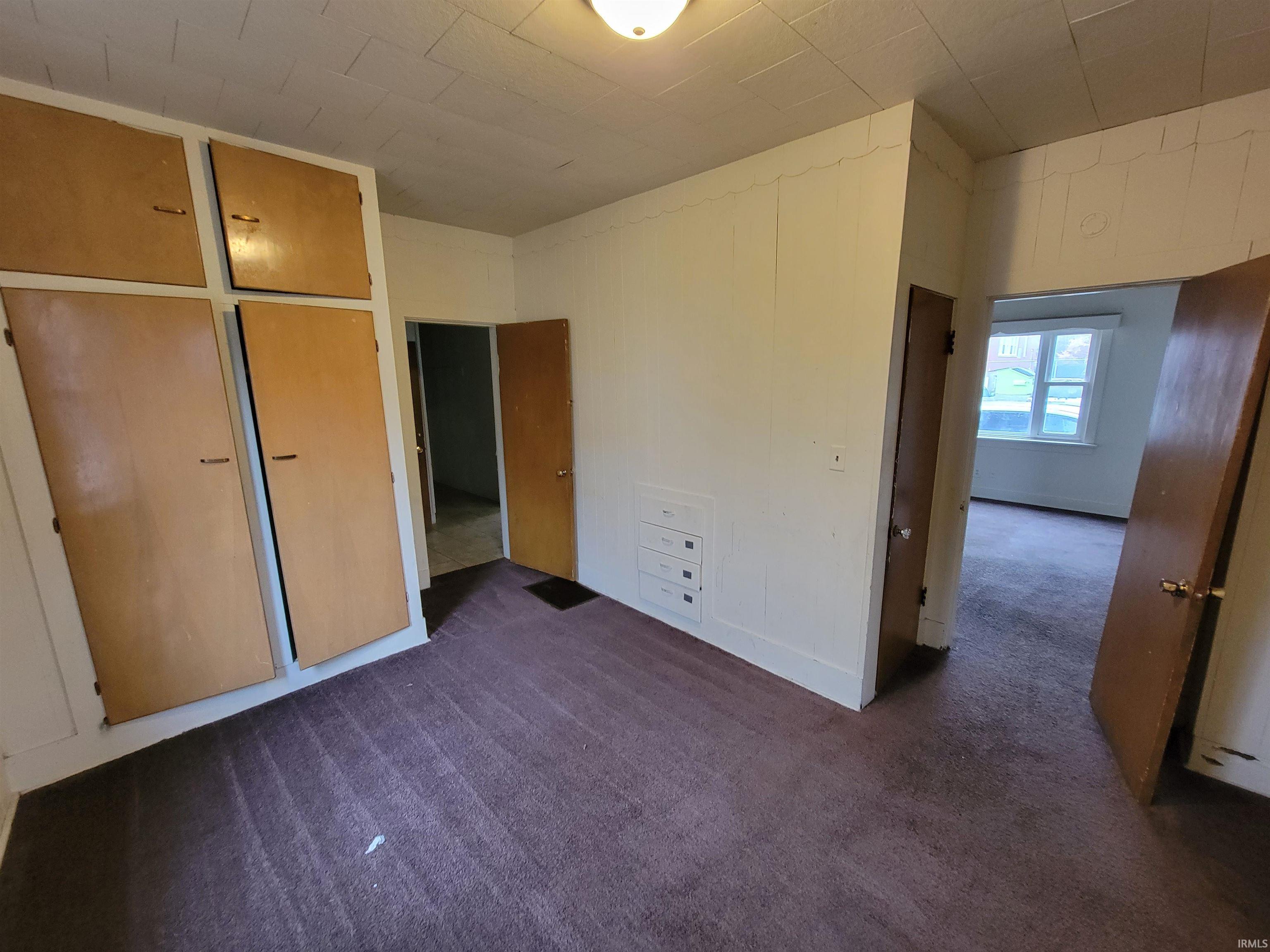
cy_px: 476
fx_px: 477
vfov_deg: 89.9
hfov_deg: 106.2
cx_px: 635
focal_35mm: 13
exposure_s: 1/30
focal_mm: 2.2
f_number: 2.2
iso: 500
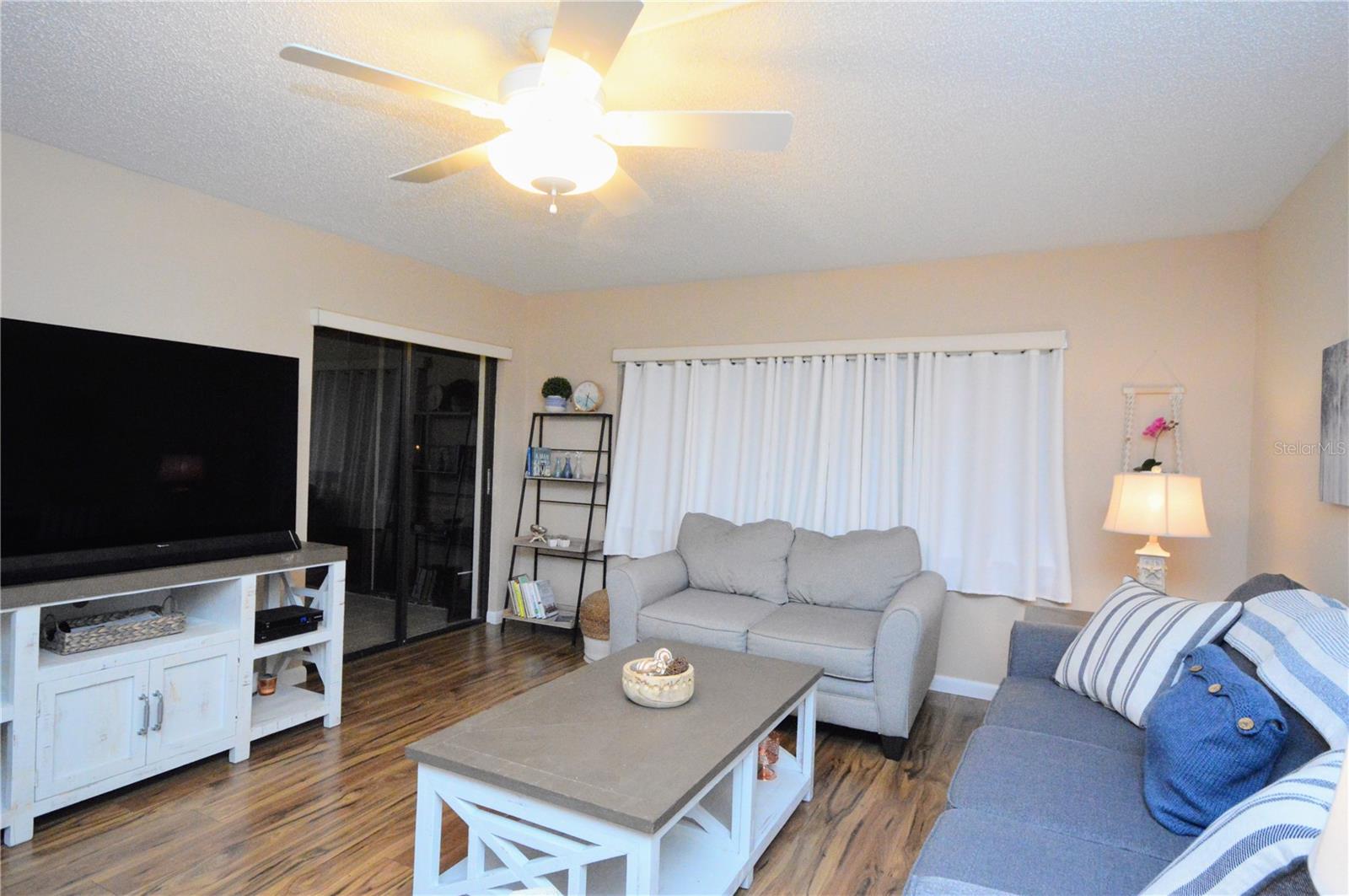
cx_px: 674
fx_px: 730
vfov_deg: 63.1
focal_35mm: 20
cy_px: 448
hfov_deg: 85.5
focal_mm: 13
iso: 3200
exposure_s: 1/160
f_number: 7.1
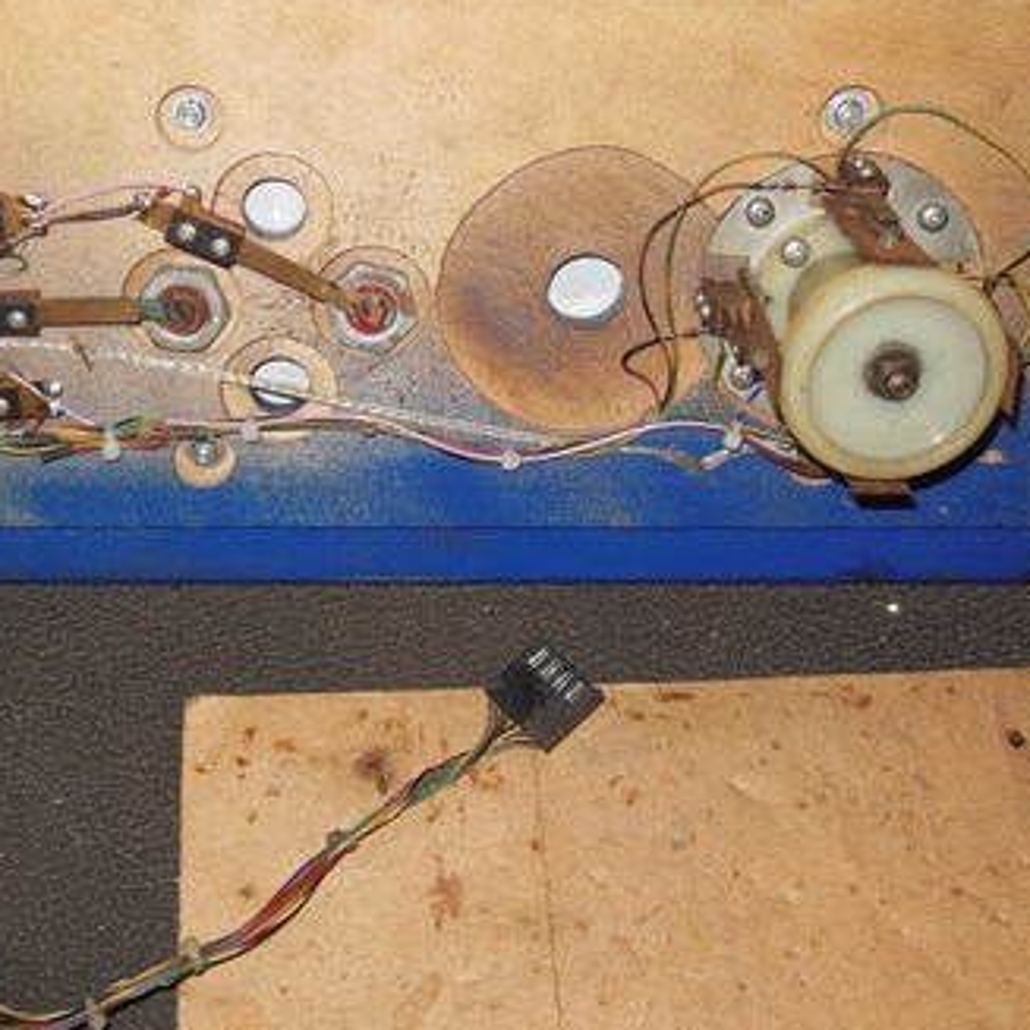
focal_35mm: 52
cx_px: 372
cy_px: 523
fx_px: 1751
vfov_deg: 32.8
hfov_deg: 32.6
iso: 200
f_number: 3.8
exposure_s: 1/30
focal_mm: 7.7
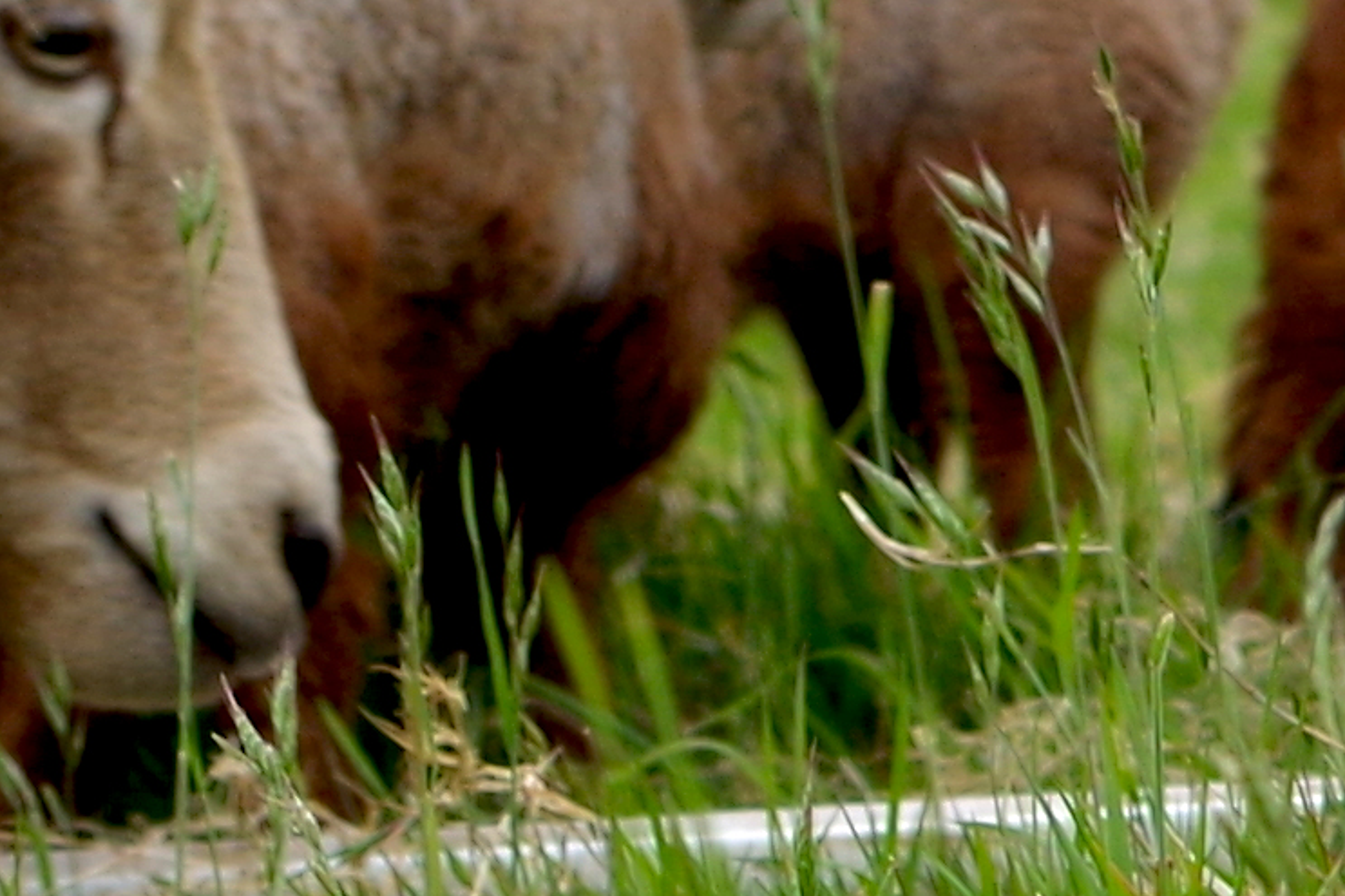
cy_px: -116
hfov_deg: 7.1
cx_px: 3229
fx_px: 10159
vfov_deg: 5.0
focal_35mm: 272
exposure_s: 1/125
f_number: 5
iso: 200
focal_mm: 30.63
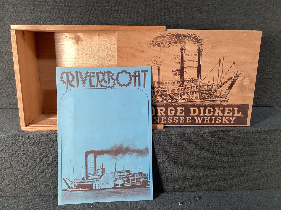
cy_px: 105
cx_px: 140
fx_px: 252
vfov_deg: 45.4
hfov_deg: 58.3
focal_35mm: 31
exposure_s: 1/50
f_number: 2.4
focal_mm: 3.3
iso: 100
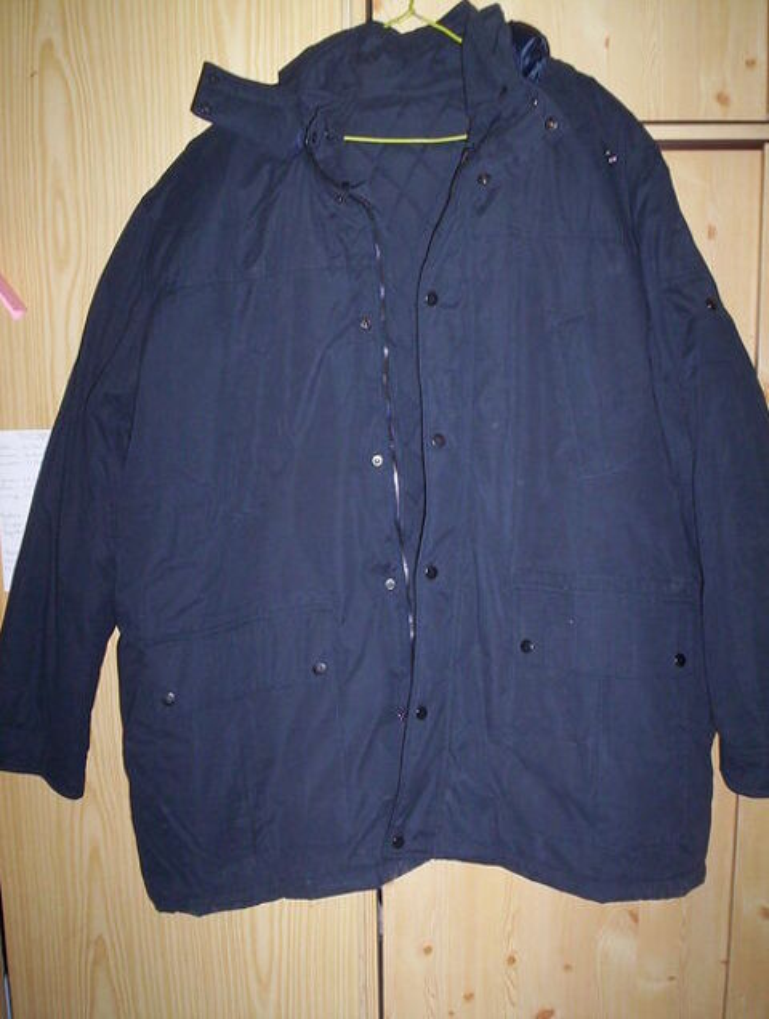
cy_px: 510
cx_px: 384
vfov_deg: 48.9
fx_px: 1121
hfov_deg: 37.9
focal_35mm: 38
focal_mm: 4.99
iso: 140
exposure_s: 1/60
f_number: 4.5
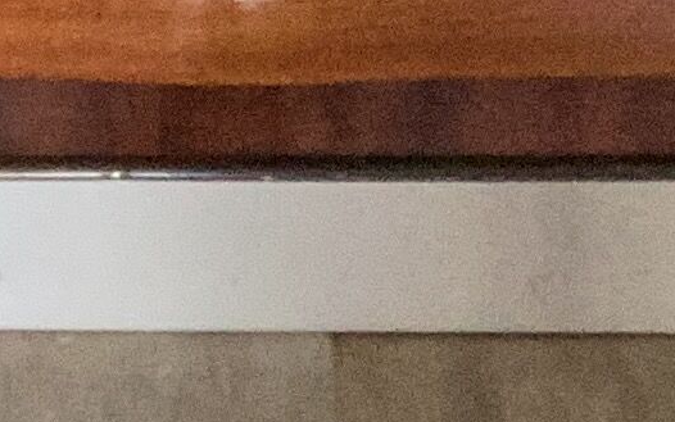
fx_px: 3754
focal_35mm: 204
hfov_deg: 10.3
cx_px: 223
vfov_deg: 6.4
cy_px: -95
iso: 400
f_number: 2.4
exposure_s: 1/40
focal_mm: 3.3
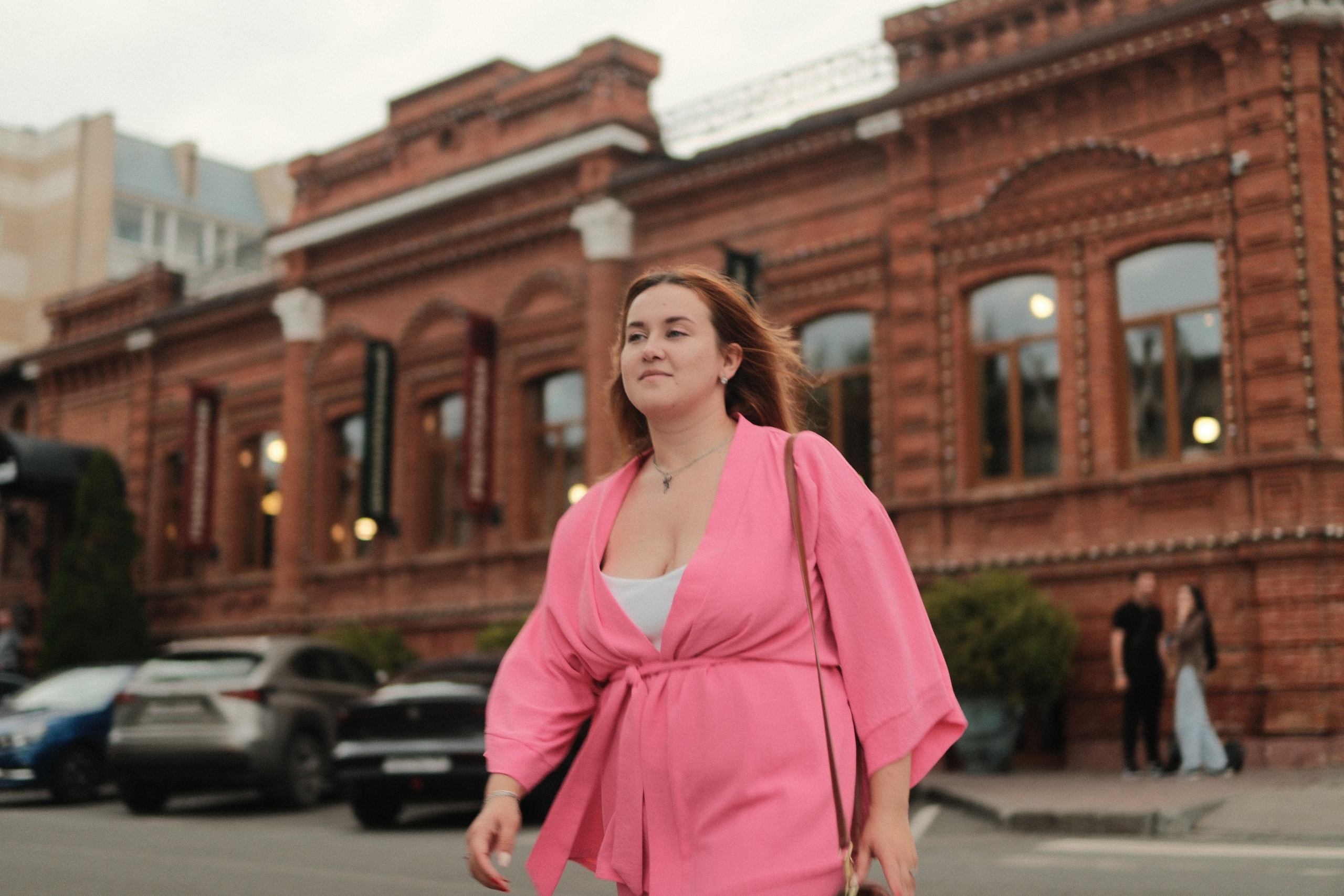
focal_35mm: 45
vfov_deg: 29.9
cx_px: 672
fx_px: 1680
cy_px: 448
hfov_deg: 43.6
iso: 320
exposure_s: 1/30
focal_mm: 30
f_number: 1.4
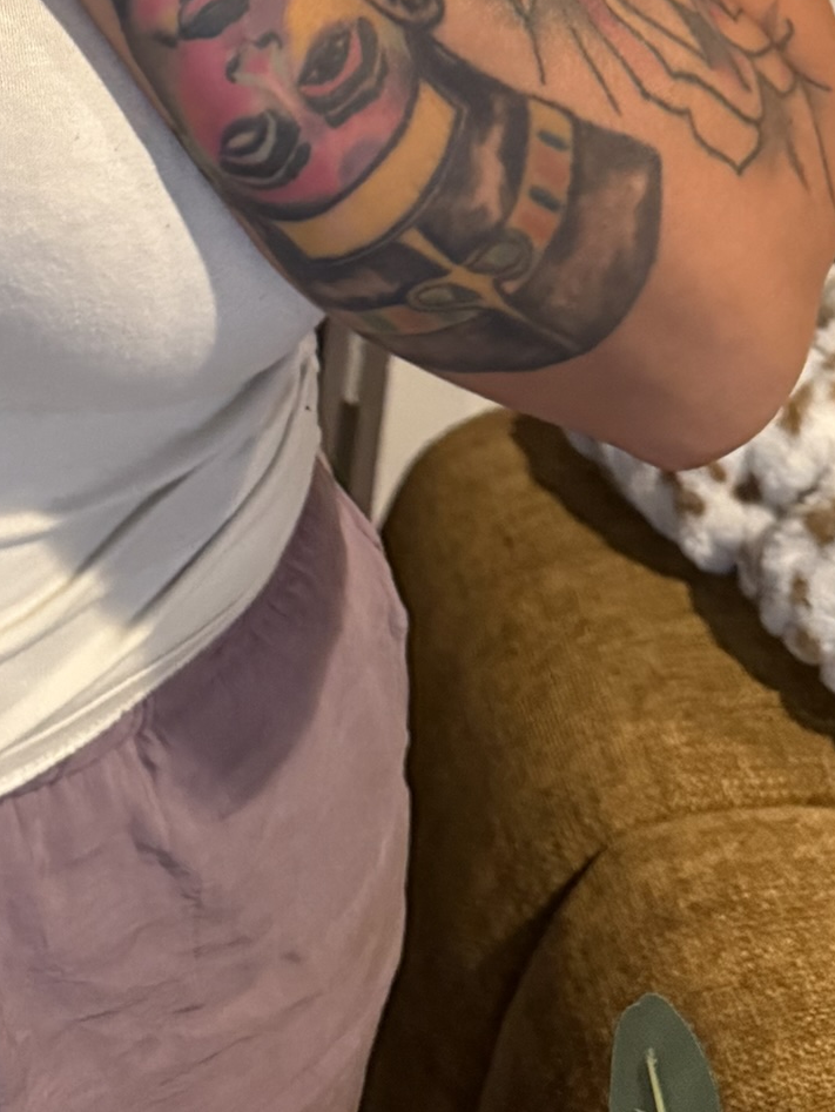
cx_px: -439
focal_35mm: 76
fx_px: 2443
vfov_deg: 22.0
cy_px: -478
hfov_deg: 17.4
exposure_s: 1/40
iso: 1000
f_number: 1.78
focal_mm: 6.76
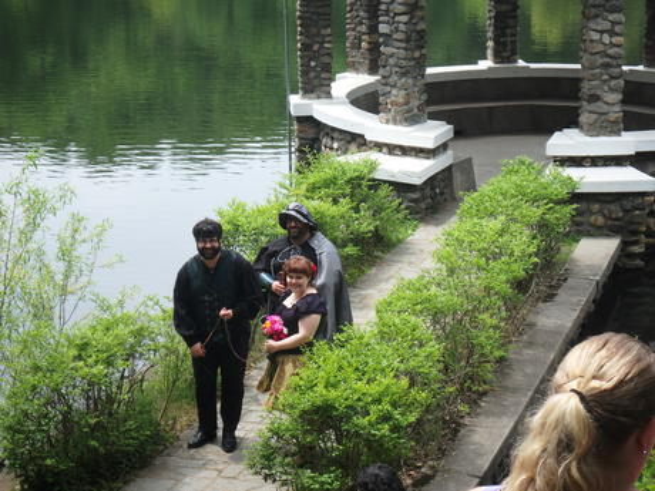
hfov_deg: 27.4
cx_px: 328
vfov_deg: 20.7
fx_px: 1343
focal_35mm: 71
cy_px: 246
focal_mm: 12.6
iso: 125
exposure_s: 1/250
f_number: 5.1
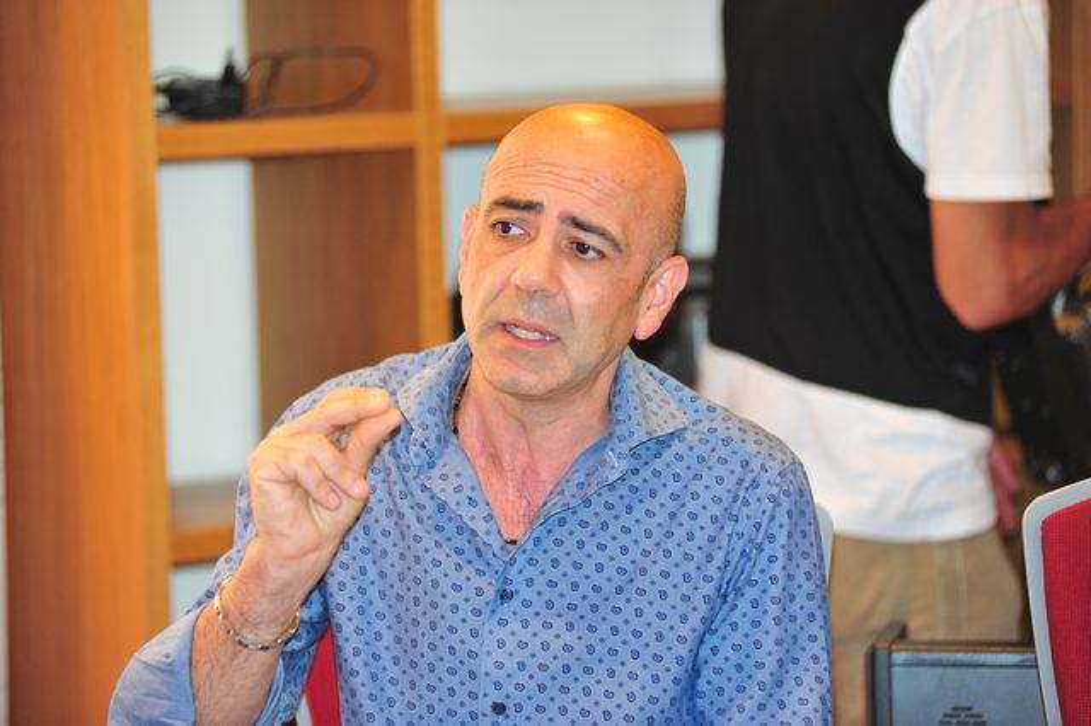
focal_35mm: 135
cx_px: 546
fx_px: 4089
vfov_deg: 10.1
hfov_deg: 15.2
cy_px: 363
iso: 1600
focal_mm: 135
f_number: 2.8
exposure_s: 1/160
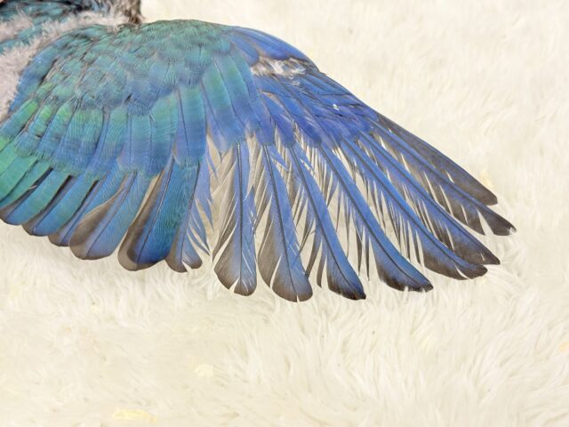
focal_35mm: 52
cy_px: 214
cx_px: 284
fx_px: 855
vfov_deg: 28.0
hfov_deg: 36.8
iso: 64
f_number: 1.6
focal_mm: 5.96
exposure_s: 1/50
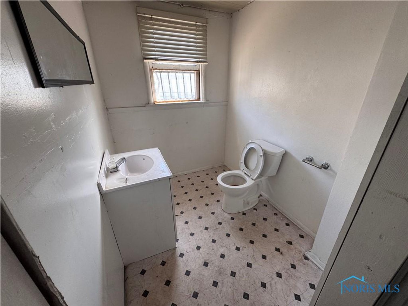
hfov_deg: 102.1
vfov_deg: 85.7
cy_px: 153
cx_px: 204
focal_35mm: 14
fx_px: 165
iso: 100
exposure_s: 1/99
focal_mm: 2.22
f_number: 2.2
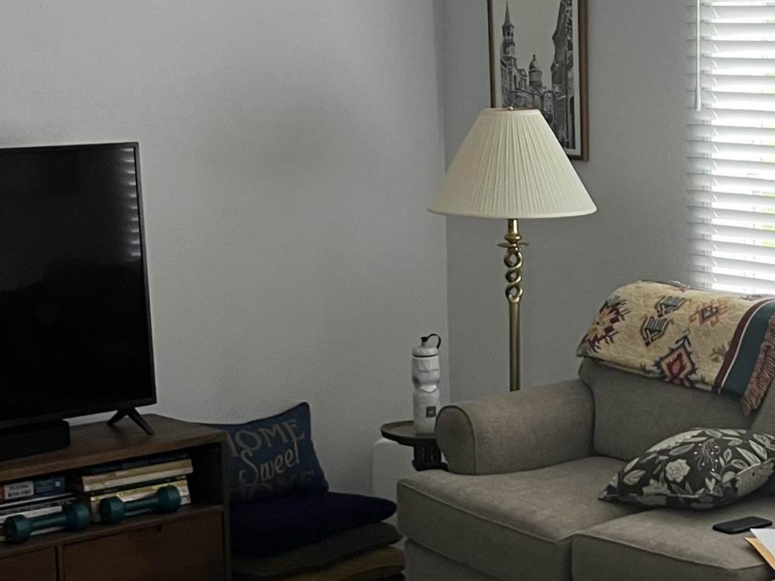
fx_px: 1814
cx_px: 692
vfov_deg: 18.2
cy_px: 340
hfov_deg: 23.5
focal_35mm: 81
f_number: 1.6
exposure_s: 1/60
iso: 125
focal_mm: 5.1
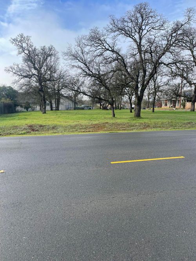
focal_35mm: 25
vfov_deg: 69.4
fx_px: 189
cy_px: 130
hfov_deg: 54.9
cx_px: 98
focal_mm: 5.1
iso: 32
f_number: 1.6
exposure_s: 1/1642
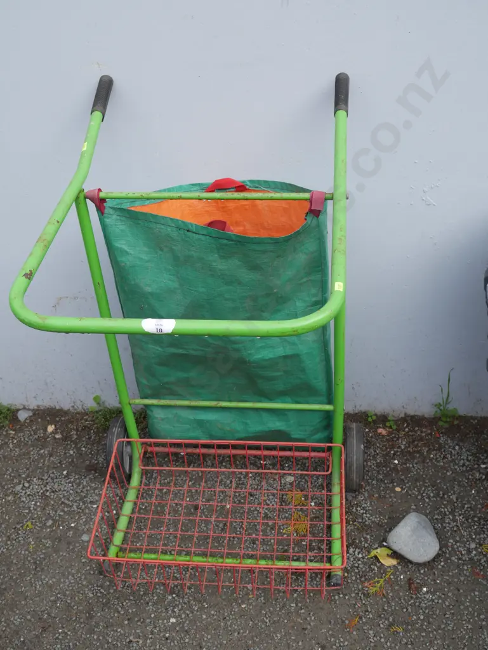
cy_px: 325
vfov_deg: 46.8
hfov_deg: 36.0
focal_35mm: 40
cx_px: 244
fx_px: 751
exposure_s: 1/160
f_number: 6.3
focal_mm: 20
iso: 200
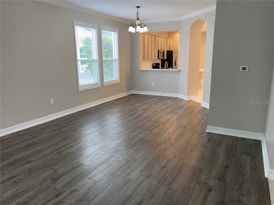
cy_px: 102
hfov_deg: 67.3
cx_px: 137
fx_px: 206
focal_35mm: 26
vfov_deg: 53.1
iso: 80
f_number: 1.8
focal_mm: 4.25
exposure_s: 1/60
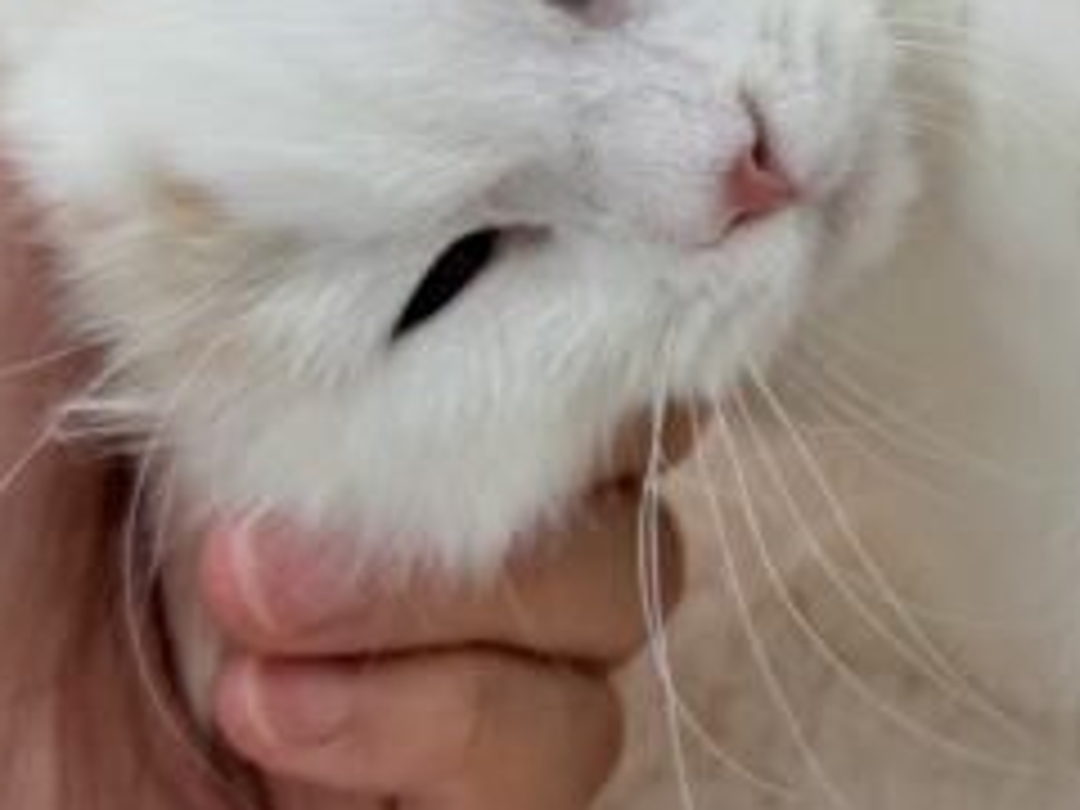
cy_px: 27
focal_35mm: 64
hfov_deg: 28.2
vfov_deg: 22.2
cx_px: 1112
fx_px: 1997
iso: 64
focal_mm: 6.76
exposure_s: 1/185
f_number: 1.78
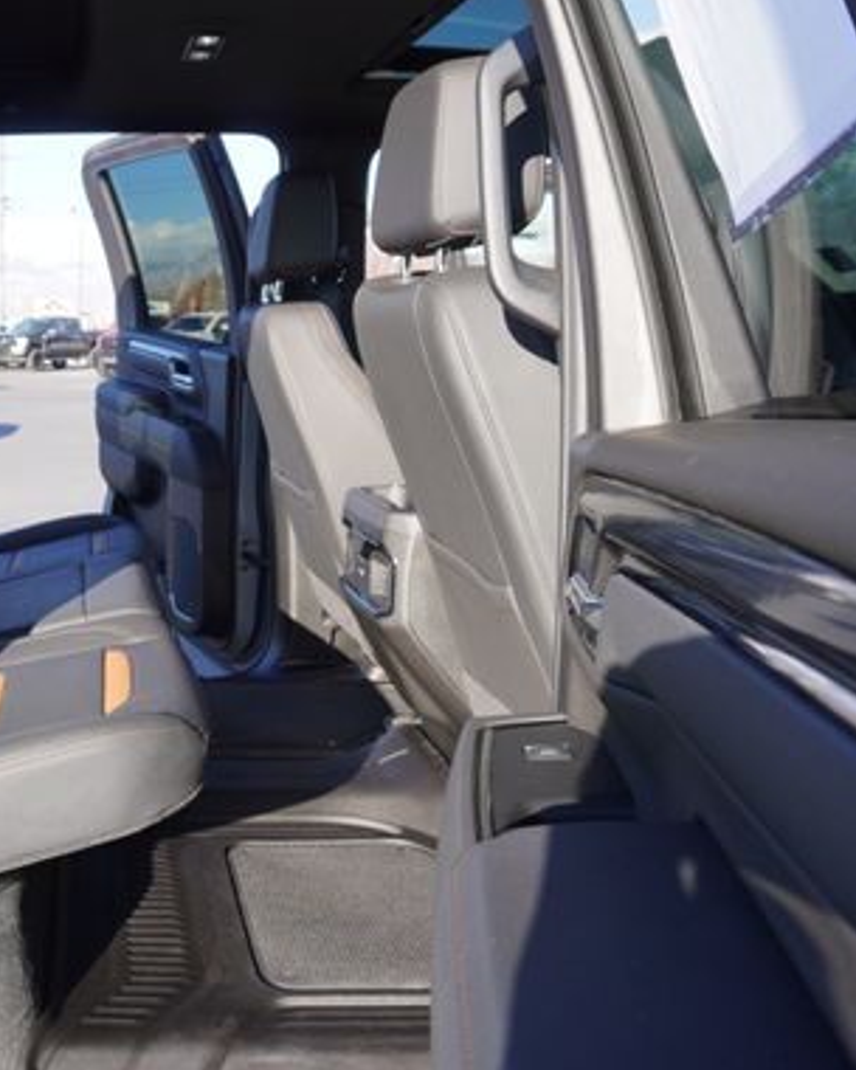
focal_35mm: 38
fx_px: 1203
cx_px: 68
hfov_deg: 36.4
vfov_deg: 47.9
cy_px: 504
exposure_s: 1/125
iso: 100
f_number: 5.6
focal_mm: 16
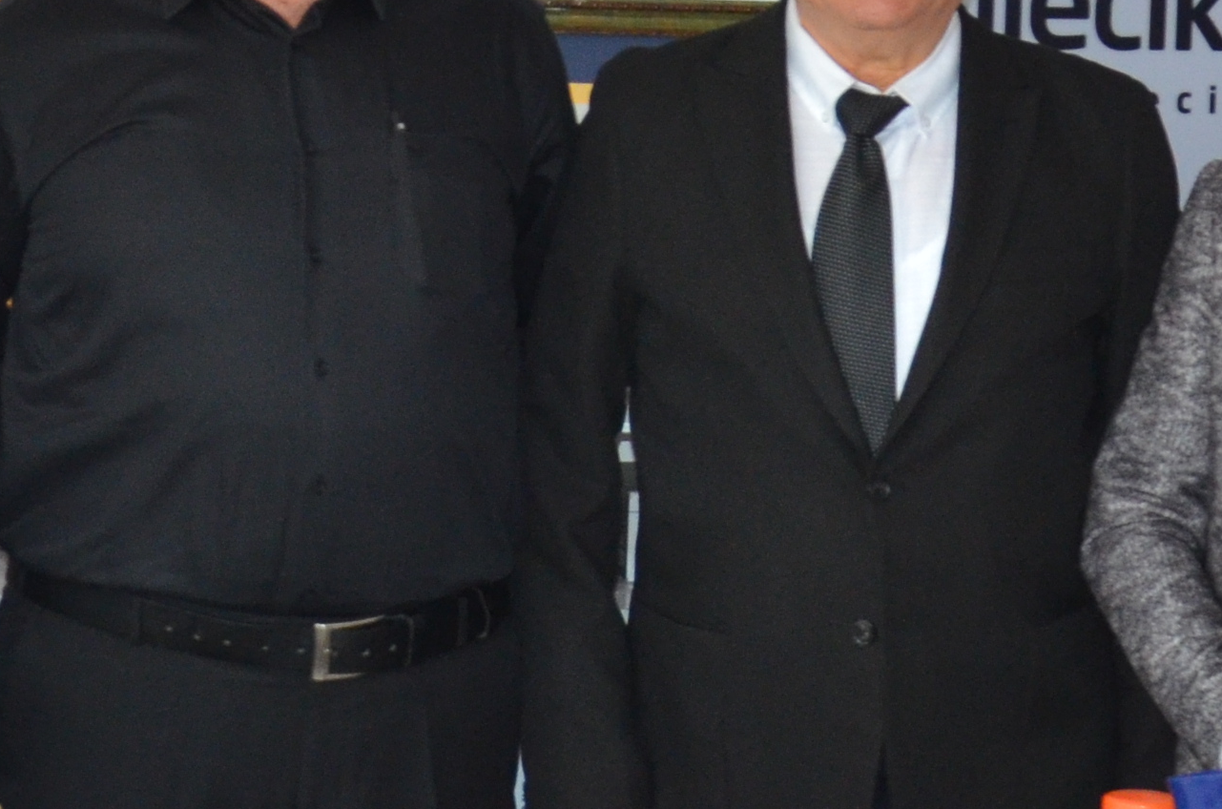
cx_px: 386
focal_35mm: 127
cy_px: 52
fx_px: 4301
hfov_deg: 16.1
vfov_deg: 10.7
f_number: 3.8
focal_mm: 22
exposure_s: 1/60
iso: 800
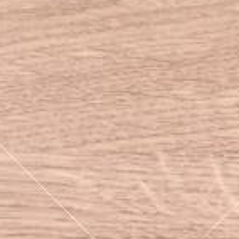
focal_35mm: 389
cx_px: 766
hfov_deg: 4.3
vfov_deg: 4.4
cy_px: 545
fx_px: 3039
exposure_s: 1/100
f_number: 8
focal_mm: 50
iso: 100
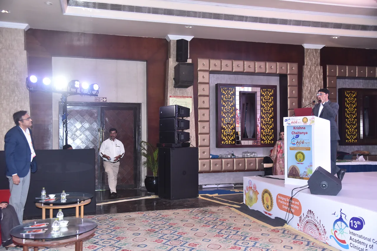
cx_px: 188
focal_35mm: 34
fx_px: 356
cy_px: 126
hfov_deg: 55.8
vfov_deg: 38.9
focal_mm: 34
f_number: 4
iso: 1600
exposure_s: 1/160
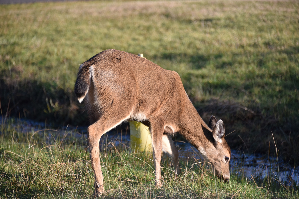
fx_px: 1744
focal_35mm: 210
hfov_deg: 9.8
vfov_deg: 6.5
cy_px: 100
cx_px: 150
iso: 360
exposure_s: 1/500
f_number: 5.6
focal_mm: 210
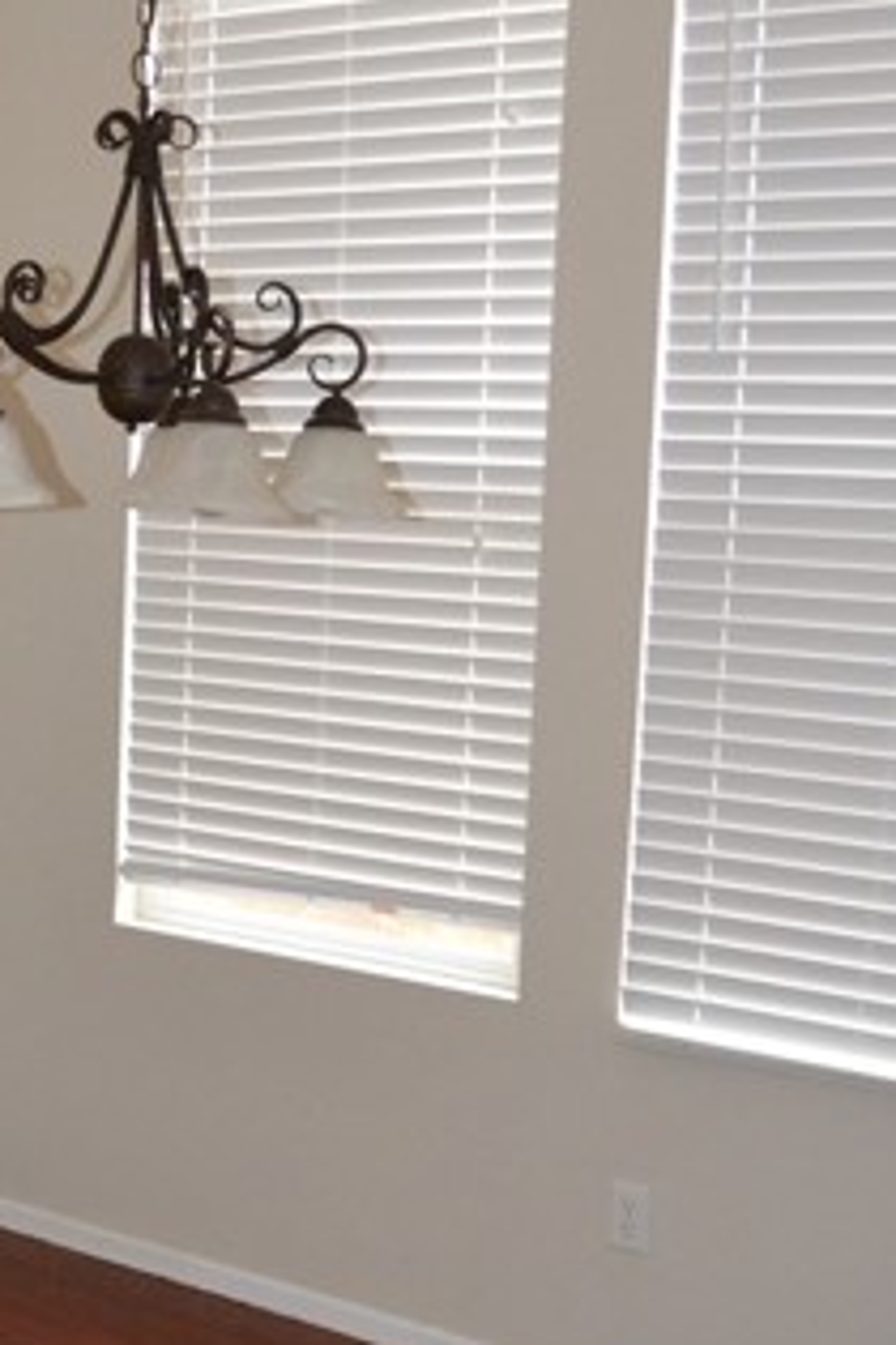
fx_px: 2277
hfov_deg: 21.8
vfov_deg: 32.9
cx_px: 126
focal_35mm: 61
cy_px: 717
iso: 3200
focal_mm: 20
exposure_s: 1/60
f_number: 3.8
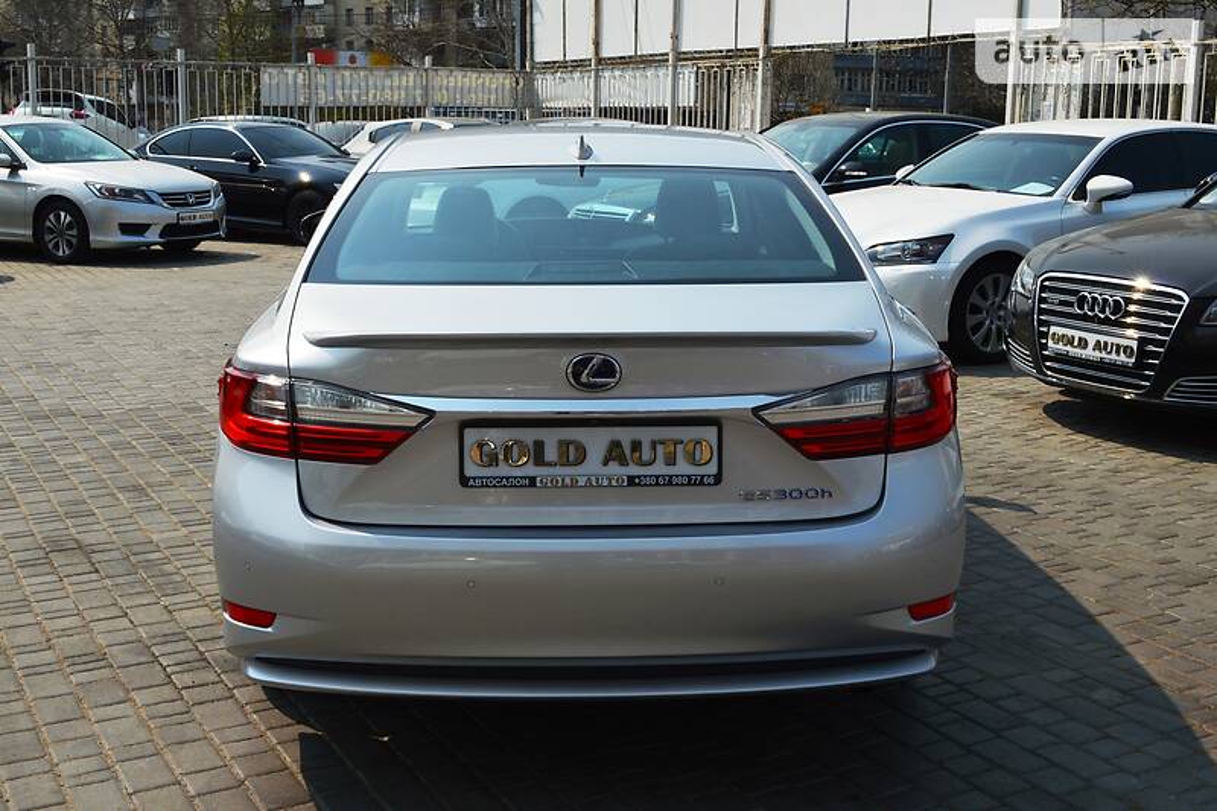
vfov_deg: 34.2
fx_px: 1318
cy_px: 406
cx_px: 608
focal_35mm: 39
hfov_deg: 49.6
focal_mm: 26
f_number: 11
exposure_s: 1/500
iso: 320
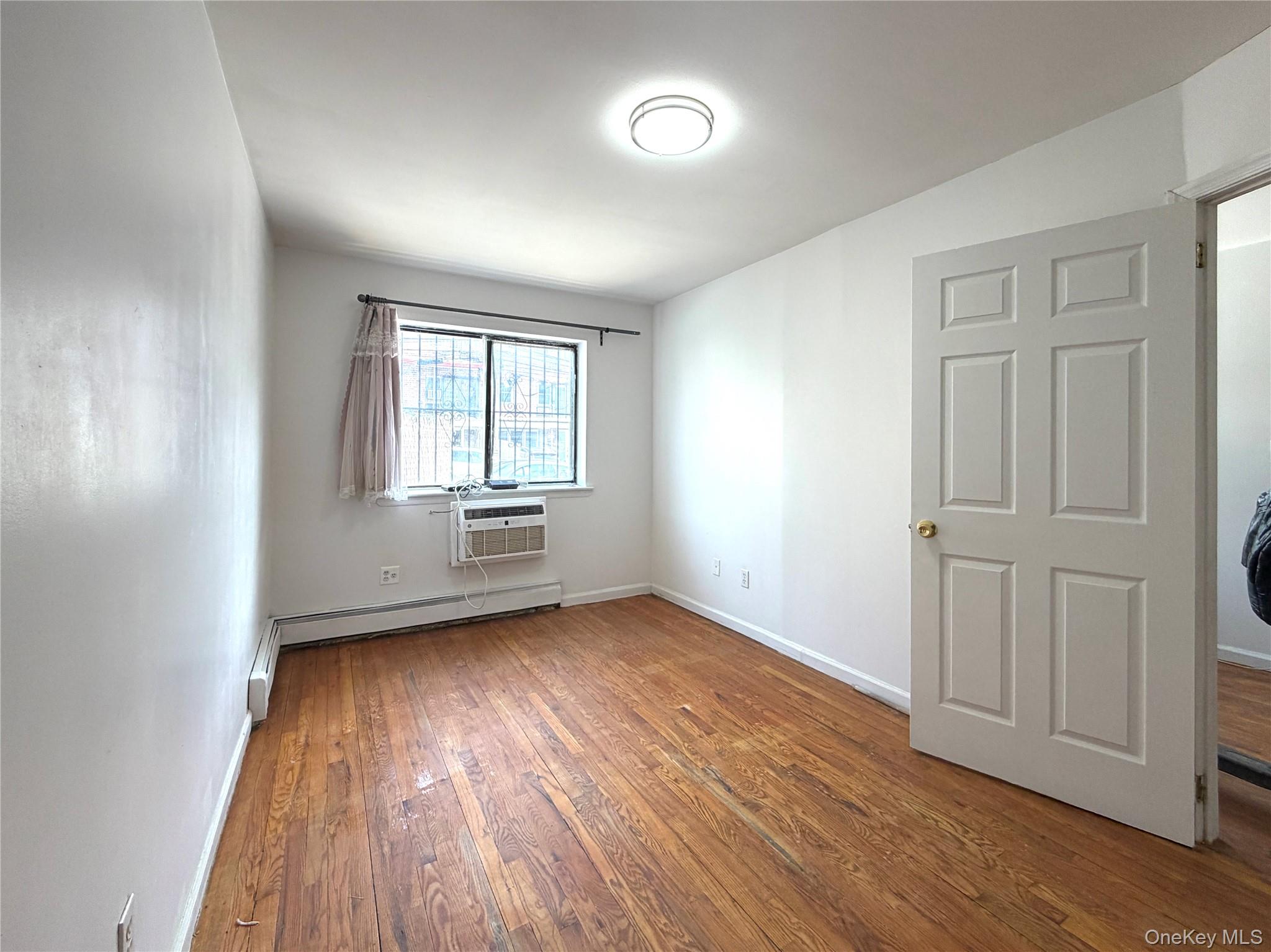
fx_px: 514
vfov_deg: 85.7
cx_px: 636
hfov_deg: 102.1
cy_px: 476
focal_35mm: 14
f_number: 2.2
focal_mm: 2.22
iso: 125
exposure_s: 1/120
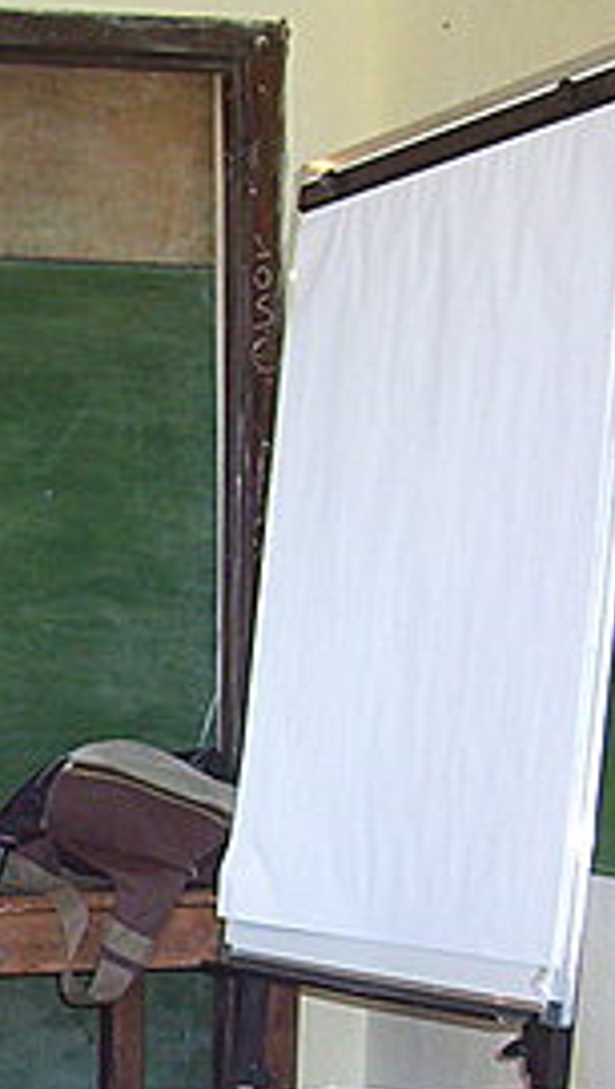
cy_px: 908
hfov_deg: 10.5
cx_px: -434
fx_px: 3180
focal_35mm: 110
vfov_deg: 19.2
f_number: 2.73
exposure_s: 1/60
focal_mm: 5.77
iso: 140
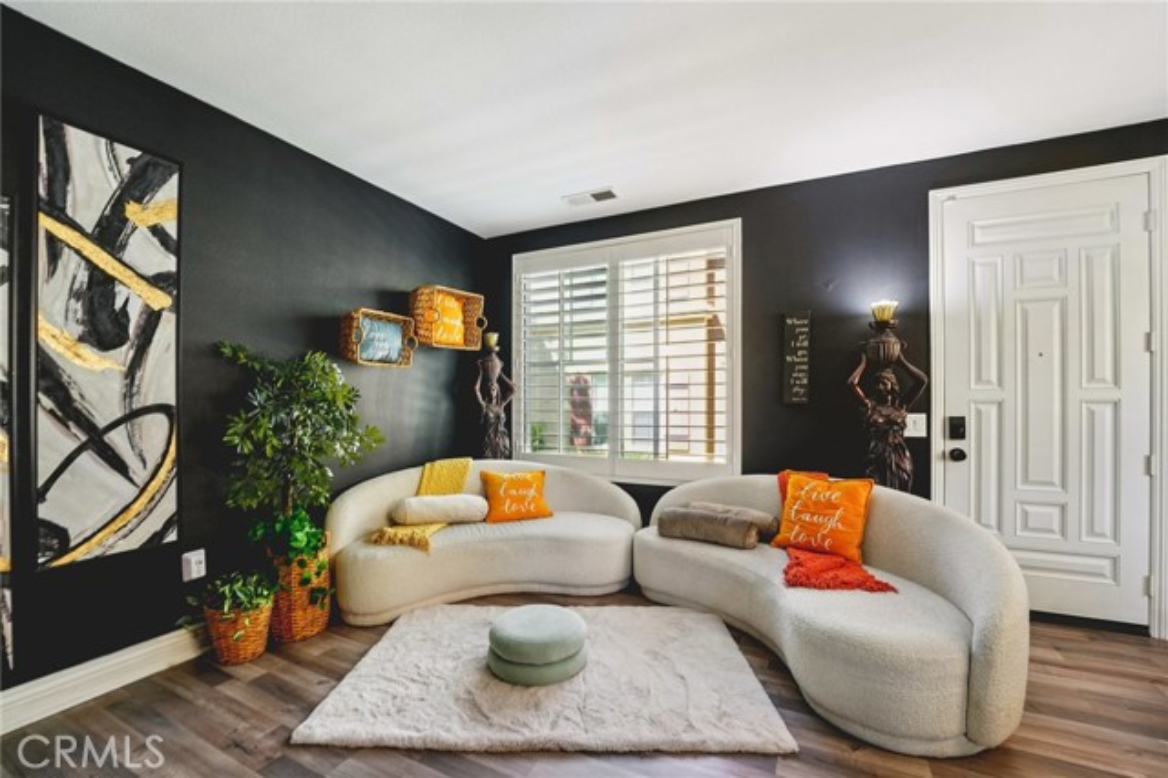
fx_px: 454
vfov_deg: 81.1
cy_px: 389
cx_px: 584
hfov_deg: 104.3
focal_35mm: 14
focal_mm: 14
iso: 400
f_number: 8
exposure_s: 1/13
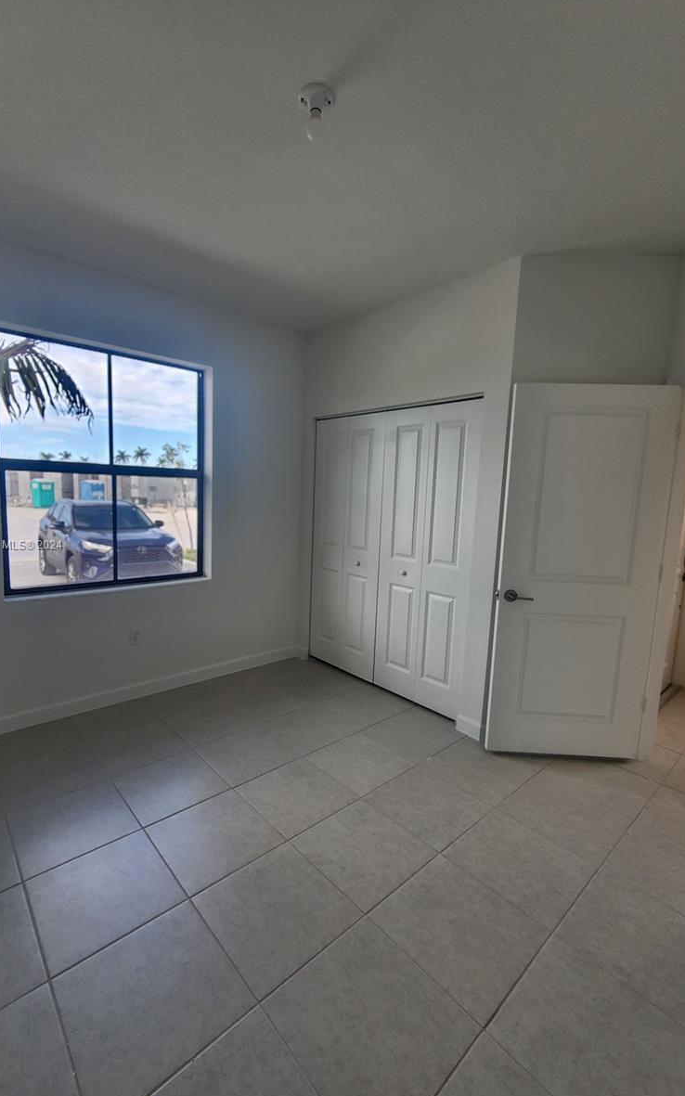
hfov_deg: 78.4
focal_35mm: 14
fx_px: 418
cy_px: 546
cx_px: 310
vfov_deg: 105.3
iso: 80
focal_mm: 2.2
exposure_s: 1/120
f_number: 2.2
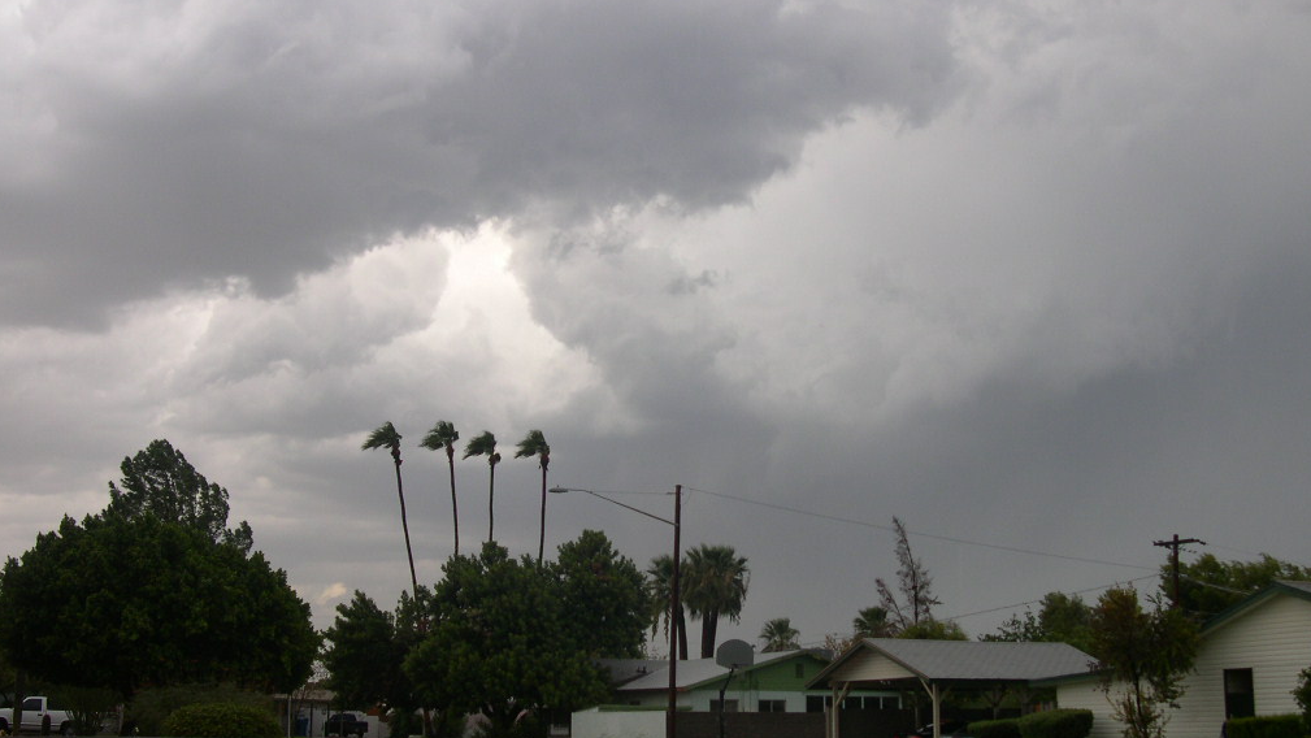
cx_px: 659
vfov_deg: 28.4
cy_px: 390
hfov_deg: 48.3
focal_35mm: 42
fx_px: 1460
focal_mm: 8
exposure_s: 1/112
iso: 100
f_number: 7.6
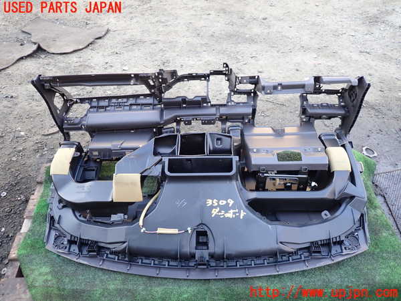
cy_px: 150
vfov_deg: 54.9
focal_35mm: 25
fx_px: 290
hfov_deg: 69.4
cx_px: 200
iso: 100
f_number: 2
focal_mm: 4.5
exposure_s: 1/60
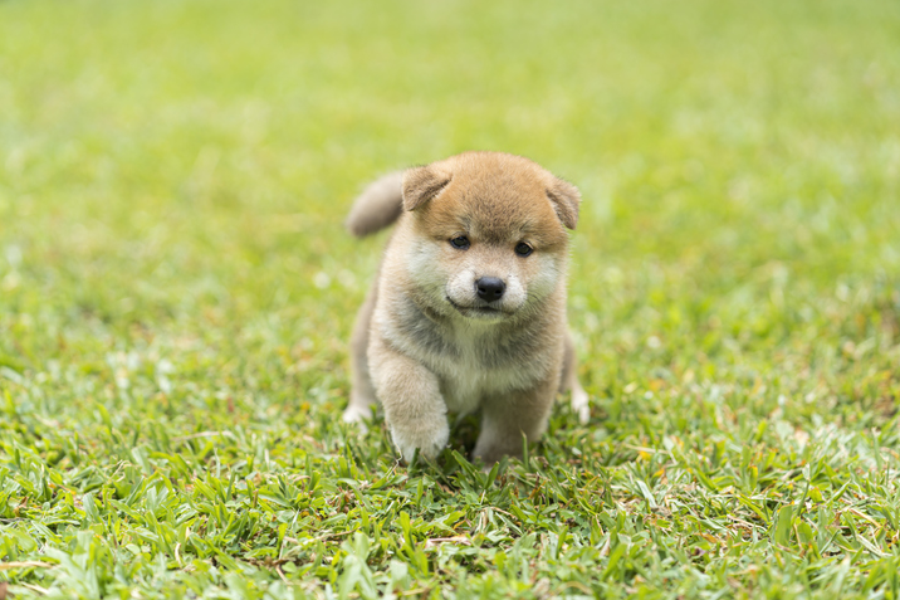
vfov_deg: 15.9
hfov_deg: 23.6
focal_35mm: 86
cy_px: 297
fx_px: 2149
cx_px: 451
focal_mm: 85
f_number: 2.8
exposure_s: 1/1000
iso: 400
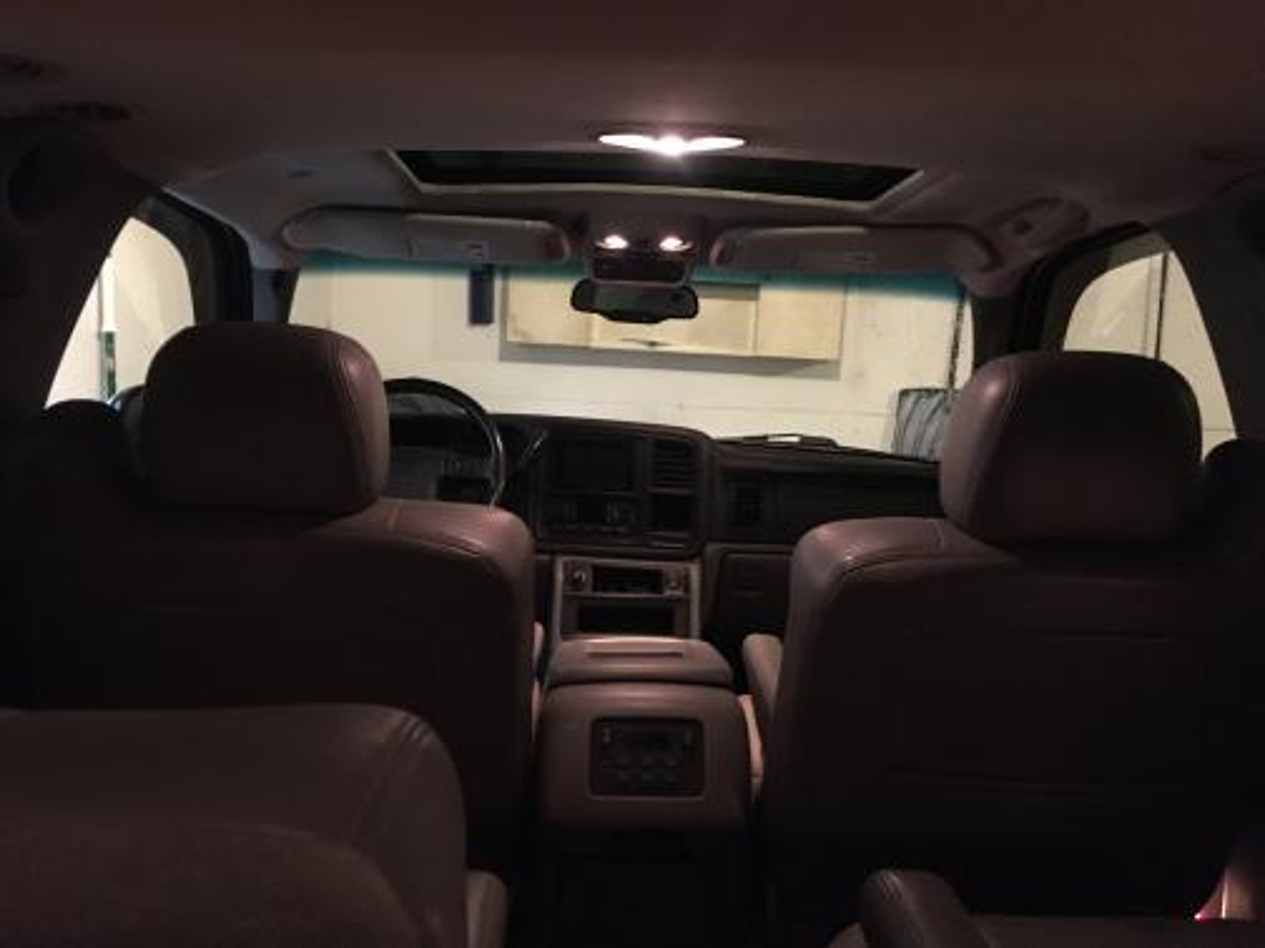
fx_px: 1060
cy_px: 474
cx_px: 632
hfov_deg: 61.7
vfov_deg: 48.2
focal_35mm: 29
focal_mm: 4.15
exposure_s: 1/15
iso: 640
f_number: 2.2
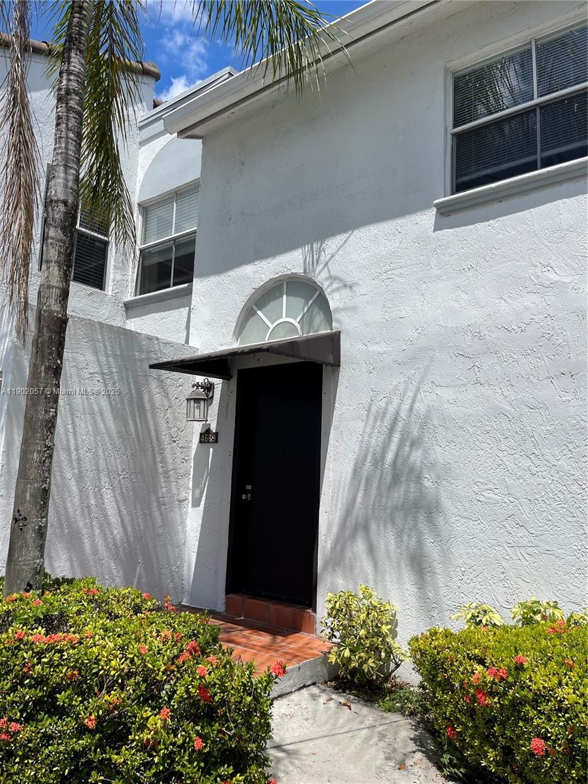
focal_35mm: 25
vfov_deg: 69.4
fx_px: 566
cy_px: 392
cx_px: 294
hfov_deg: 54.9
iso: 32
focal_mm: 5.1
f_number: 1.6
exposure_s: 1/4902
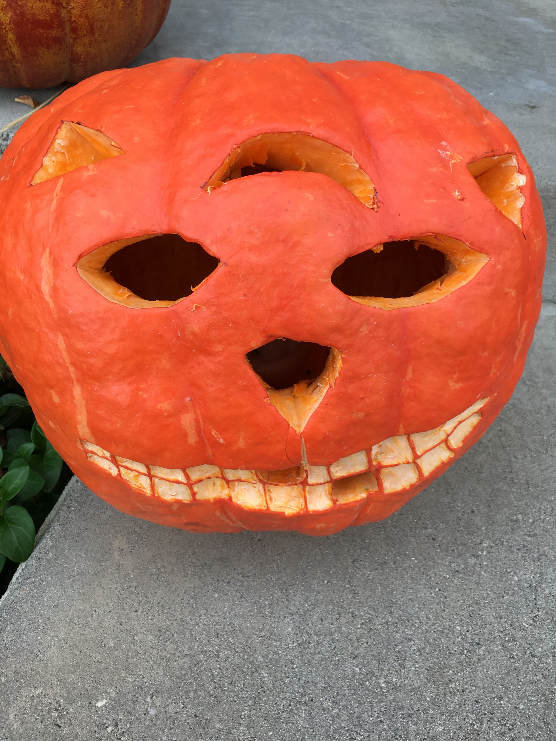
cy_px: 370
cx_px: 278
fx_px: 621
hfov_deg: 48.2
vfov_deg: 61.7
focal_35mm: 29
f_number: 2.2
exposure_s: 1/120
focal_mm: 4.15
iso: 25
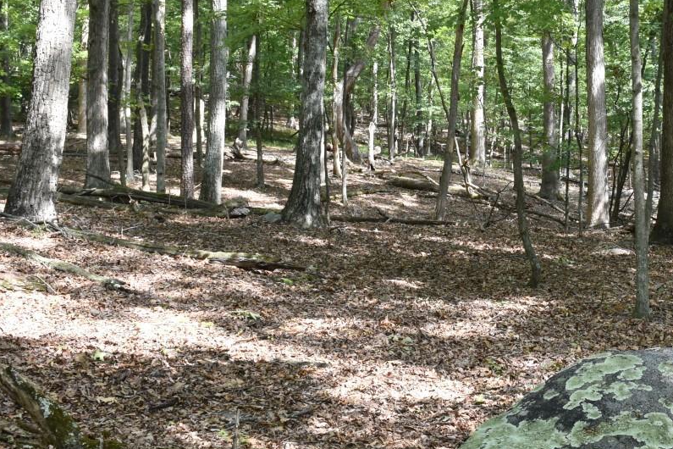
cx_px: 545
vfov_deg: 24.4
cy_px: 116
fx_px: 1028
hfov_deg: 35.0
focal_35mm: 55
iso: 800
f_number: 6.3
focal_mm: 18
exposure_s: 1/320
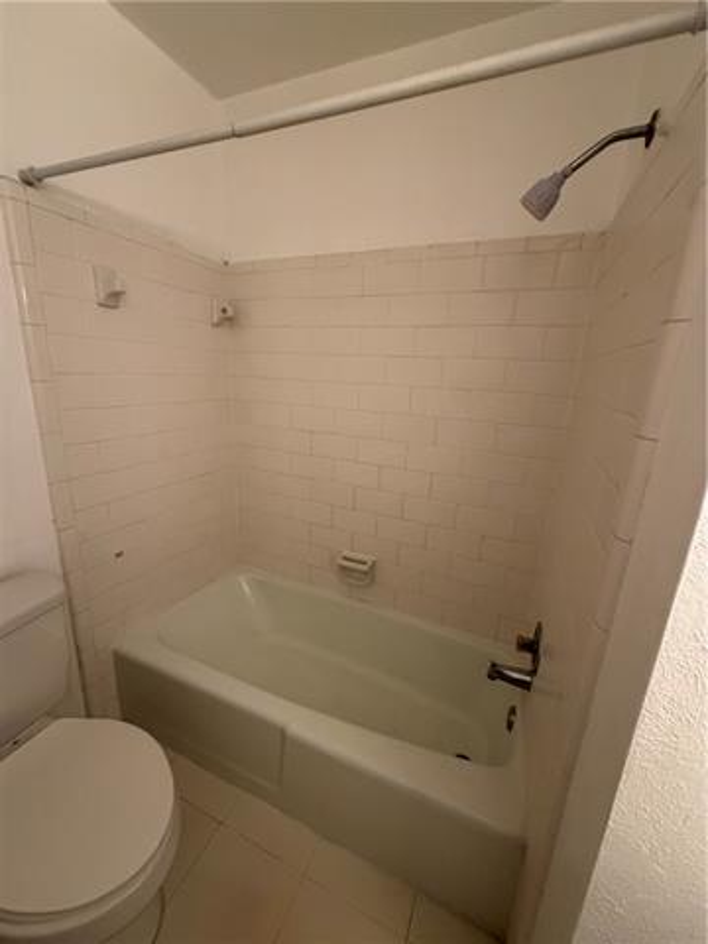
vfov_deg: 102.1
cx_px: 354
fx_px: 382
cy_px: 472
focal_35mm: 14
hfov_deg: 85.7
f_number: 2.2
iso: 320
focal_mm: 2.22
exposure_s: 1/120
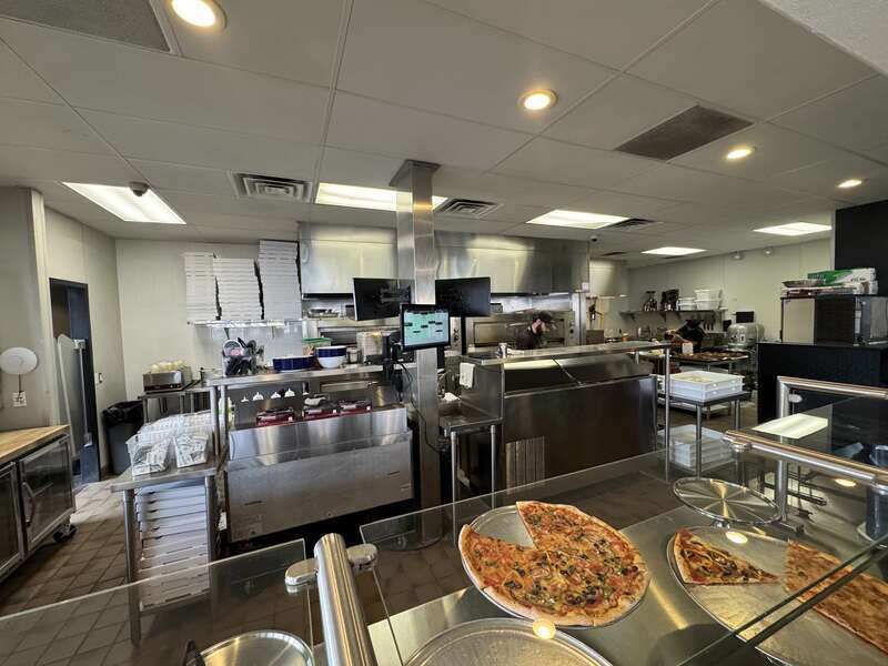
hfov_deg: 102.1
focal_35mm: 14
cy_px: 333
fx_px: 359
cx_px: 444
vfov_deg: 85.7
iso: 250
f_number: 2.2
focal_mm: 2.22
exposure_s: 1/120
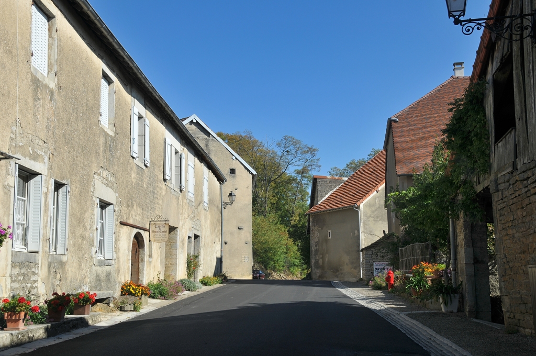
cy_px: 178
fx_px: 714
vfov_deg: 28.0
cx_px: 268
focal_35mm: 48
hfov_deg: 41.2
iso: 200
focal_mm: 32
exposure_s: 1/320
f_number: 9
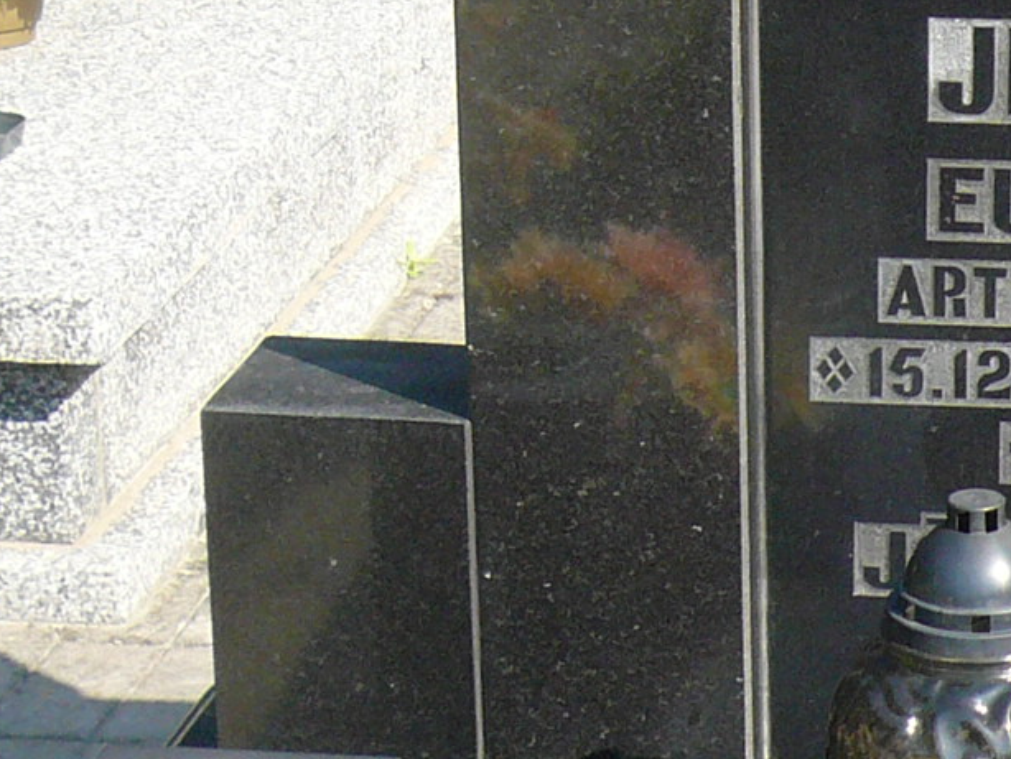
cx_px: 1134
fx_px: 3652
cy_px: -123
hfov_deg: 15.3
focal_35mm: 125
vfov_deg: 11.6
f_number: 2.9
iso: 100
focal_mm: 5.2
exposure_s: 1/640
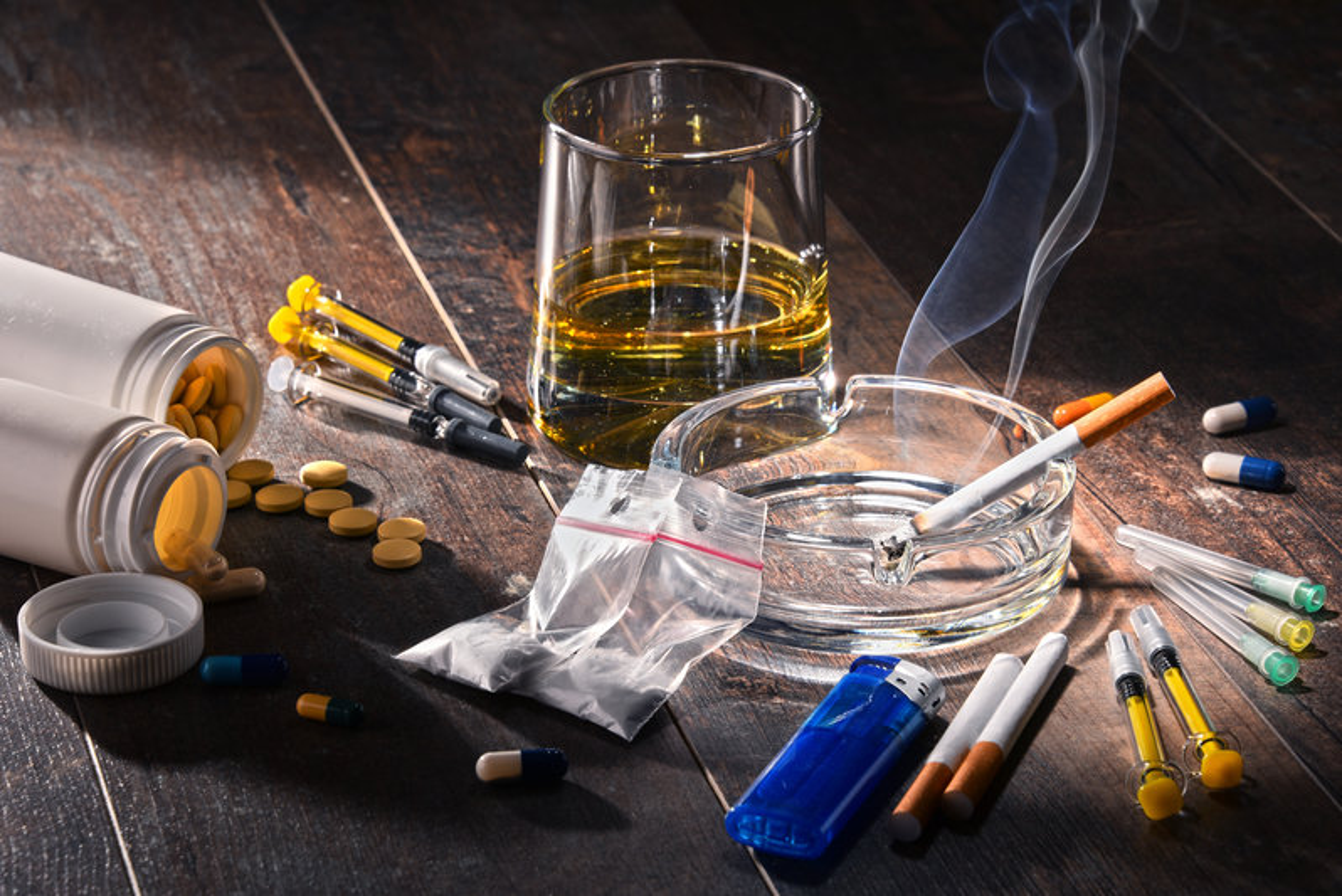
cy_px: 448
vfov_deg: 10.2
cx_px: 671
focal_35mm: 135
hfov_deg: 15.2
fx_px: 5035
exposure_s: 1/125
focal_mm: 135
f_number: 14
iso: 100
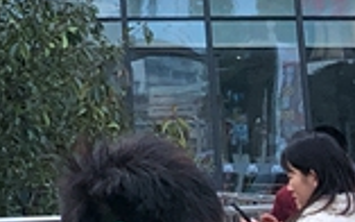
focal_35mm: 189
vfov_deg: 6.4
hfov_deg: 10.0
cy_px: -424
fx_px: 1828
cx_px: -439
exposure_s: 1/558
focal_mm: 4
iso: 20
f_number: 1.8
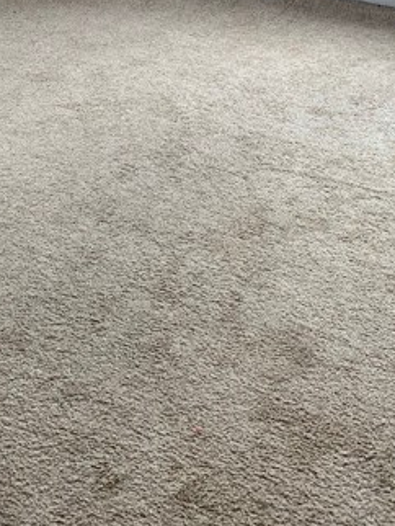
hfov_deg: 23.5
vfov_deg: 27.6
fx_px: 942
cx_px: 106
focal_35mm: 62
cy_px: -96
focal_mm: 4.25
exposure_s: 1/94
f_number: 1.8
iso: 100
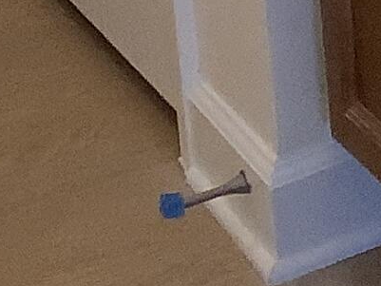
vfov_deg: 5.9
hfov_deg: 7.3
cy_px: -582
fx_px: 2554
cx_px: 1261
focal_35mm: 232
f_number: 2.4
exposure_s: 1/120
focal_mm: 3.3
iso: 64
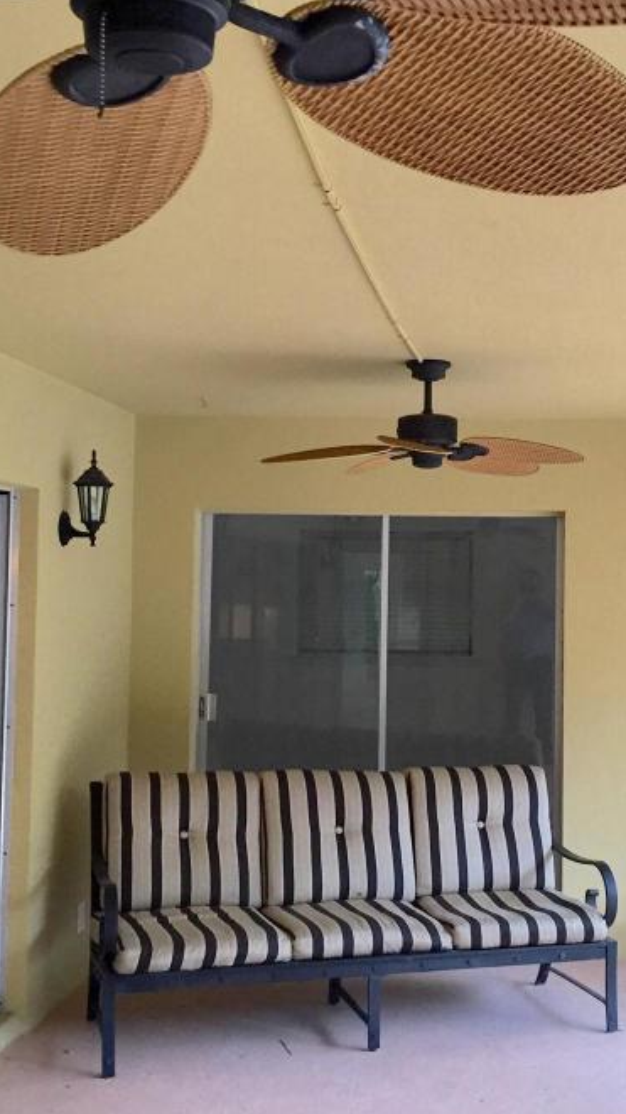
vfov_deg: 42.1
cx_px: 469
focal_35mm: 49
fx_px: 1447
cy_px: 508
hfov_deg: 24.2
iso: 50
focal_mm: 4.15
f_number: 2.2
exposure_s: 1/30
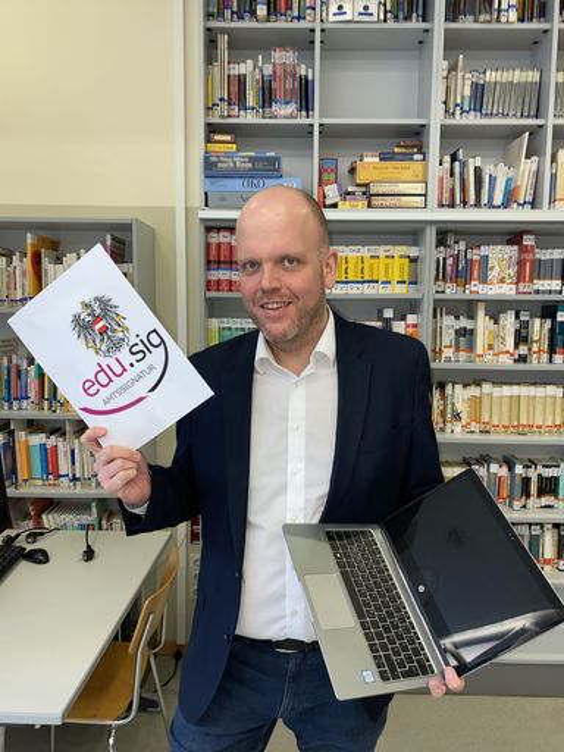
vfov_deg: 67.3
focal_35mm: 26
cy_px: 376
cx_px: 282
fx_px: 565
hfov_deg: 53.1
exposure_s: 1/17
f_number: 1.8
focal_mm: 4.25
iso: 50
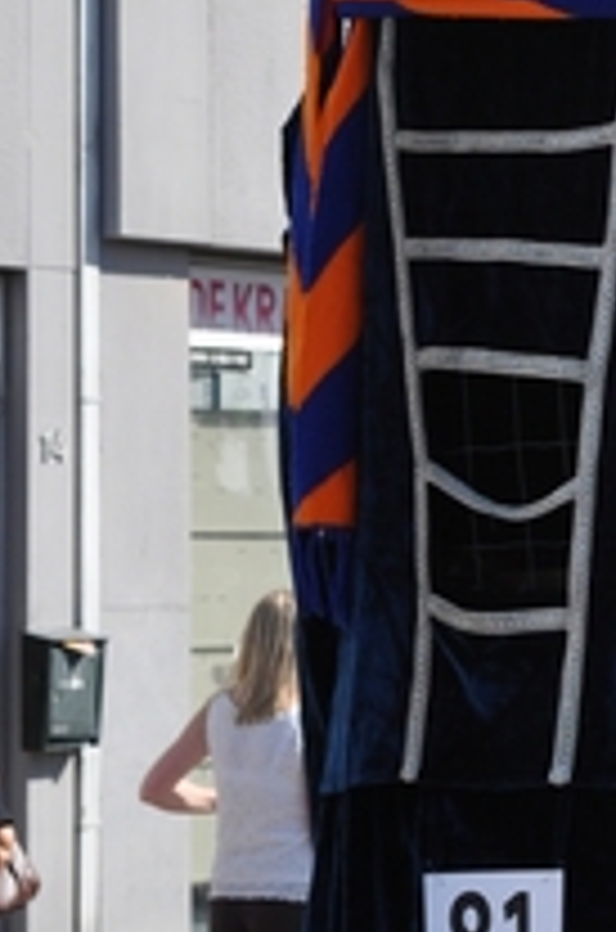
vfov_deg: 12.4
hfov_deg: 8.3
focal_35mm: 165
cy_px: 180
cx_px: 513
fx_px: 4256
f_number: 5.6
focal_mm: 38
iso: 400
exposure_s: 1/1250
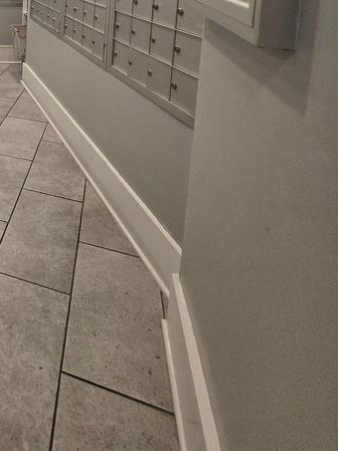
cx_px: -57
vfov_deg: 47.8
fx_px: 403
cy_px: -4
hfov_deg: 36.4
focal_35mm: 31
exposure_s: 1/60
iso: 200
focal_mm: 1.7
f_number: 2.2
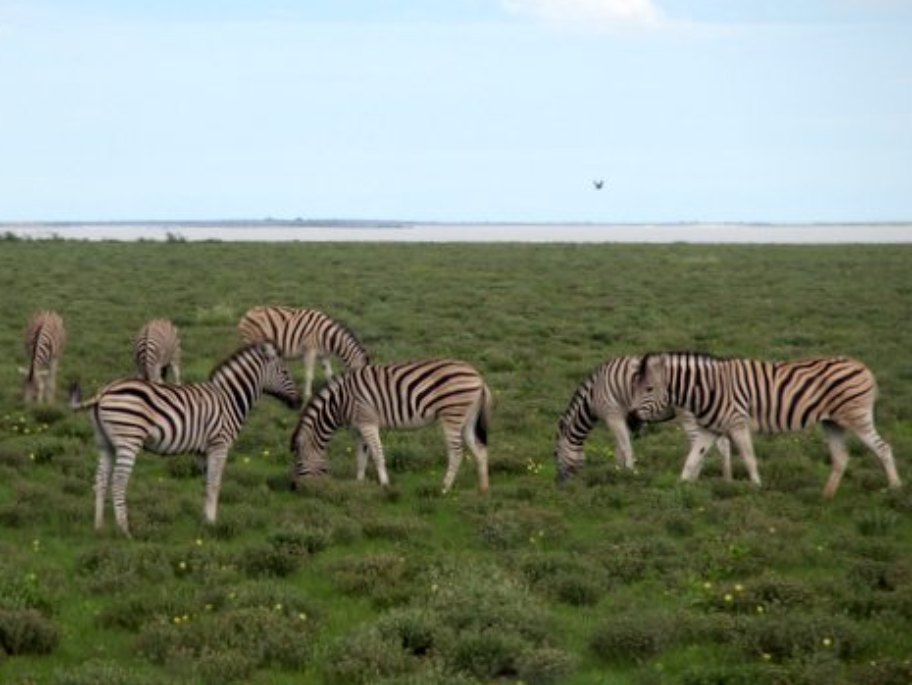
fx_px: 8169
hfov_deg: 6.4
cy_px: 342
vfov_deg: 4.8
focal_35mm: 310
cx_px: 457
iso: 100
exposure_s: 1/640
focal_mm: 64.3
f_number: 3.5
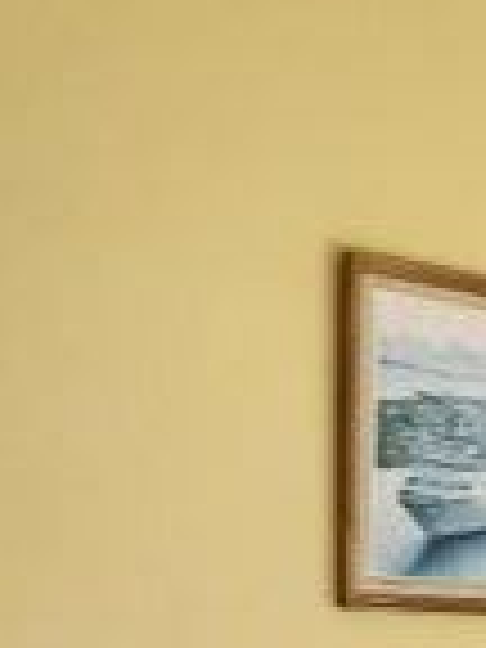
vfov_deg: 17.9
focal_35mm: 102
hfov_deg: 13.7
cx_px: 711
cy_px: 864
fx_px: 1909
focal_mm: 5.4
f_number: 1.8
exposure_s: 1/120
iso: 160
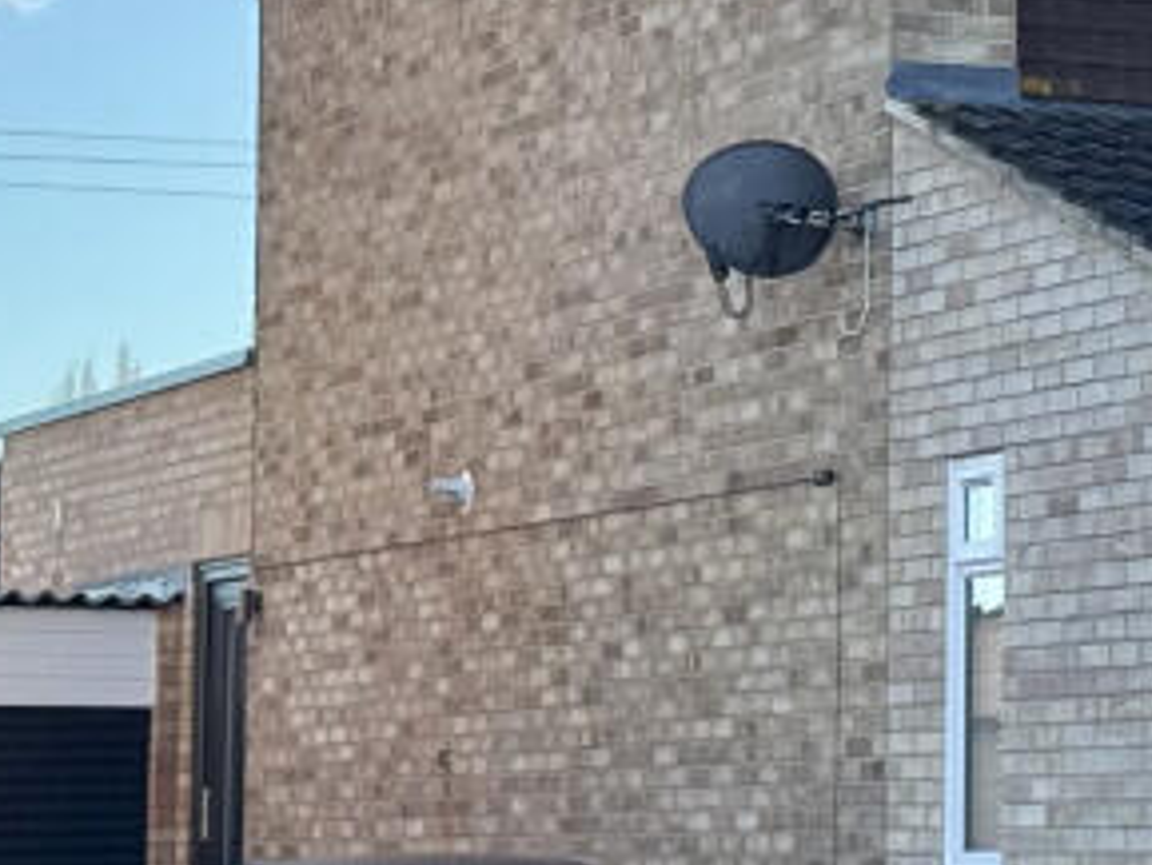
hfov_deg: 11.4
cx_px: 1443
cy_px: 295
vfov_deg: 8.7
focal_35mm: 170
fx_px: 5660
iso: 64
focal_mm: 6.76
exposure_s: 1/1597
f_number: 1.78
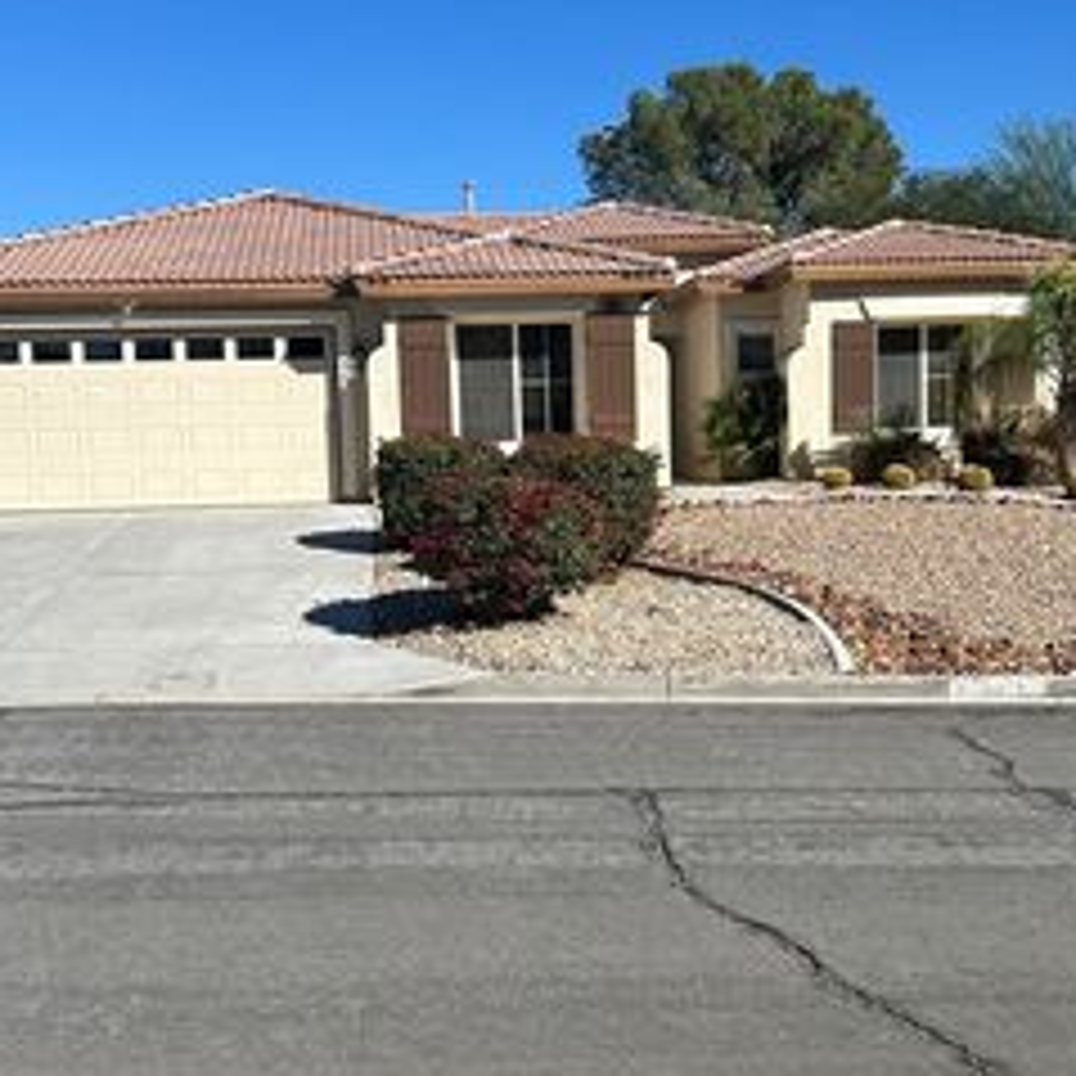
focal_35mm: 48
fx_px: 1688
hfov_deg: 35.3
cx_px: 572
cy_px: 592
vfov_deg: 35.3
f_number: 1.5
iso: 50
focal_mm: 5.7
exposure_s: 1/5587
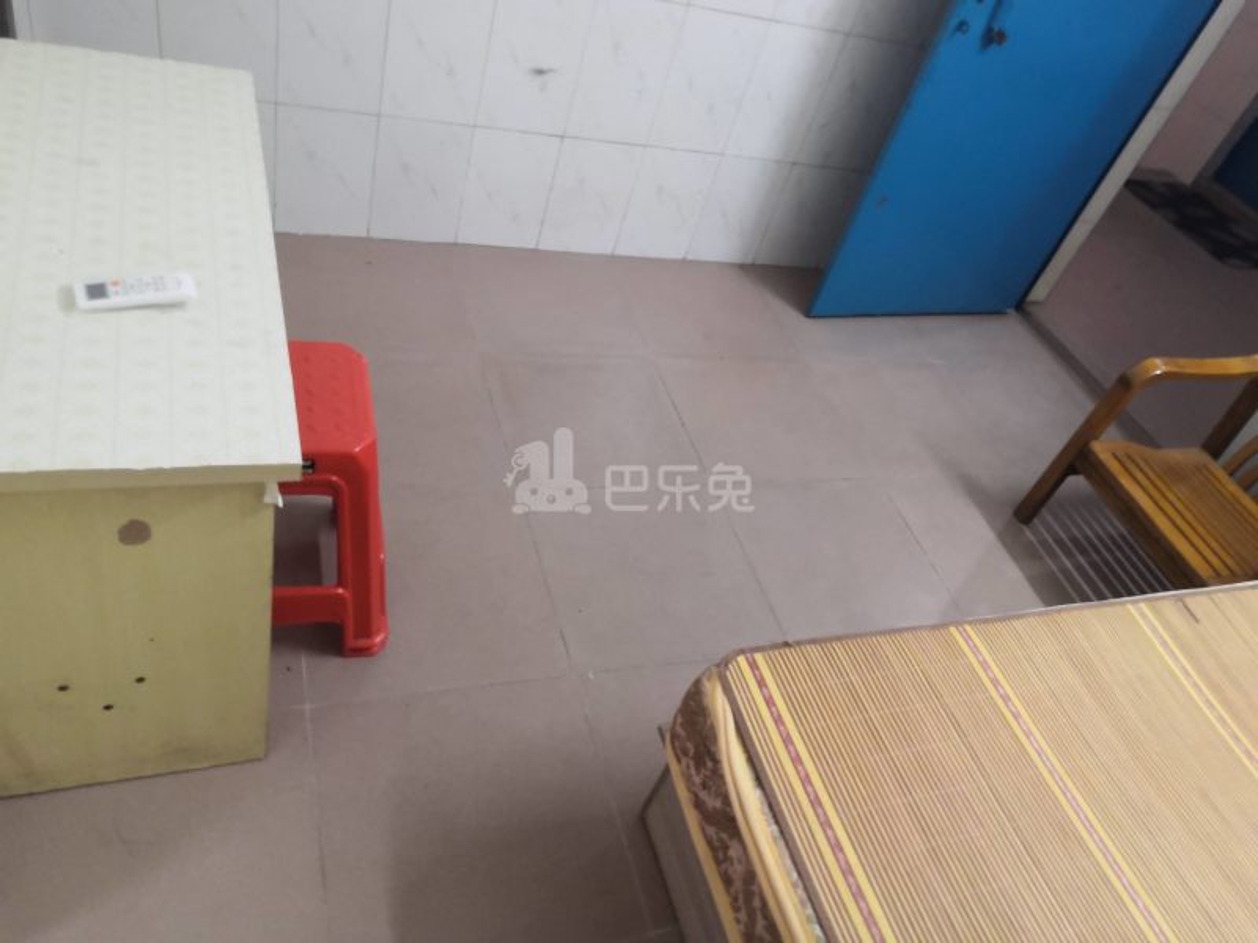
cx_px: 629
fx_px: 981
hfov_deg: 65.3
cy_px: 472
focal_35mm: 27
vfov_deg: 51.4
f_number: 1.8
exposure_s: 1/33.3
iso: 640
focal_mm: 3.95
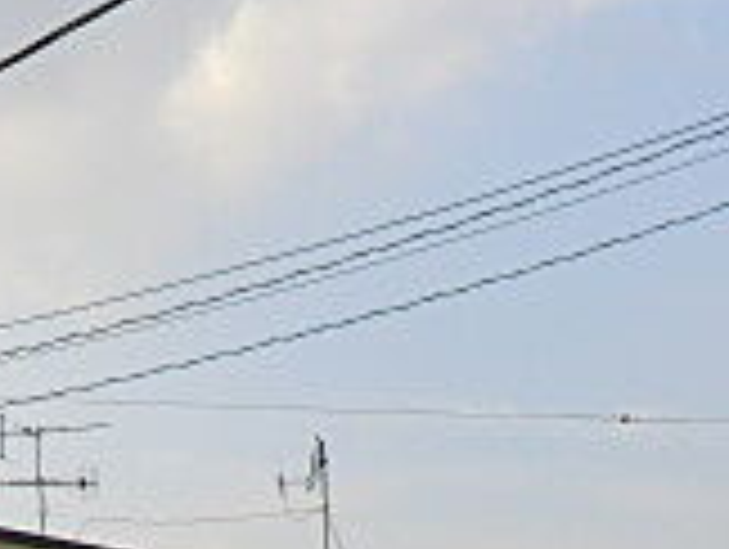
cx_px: -418
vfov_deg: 6.7
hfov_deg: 8.9
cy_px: 882
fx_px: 4577
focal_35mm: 217
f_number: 4.2
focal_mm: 9.8
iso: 80
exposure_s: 1/640
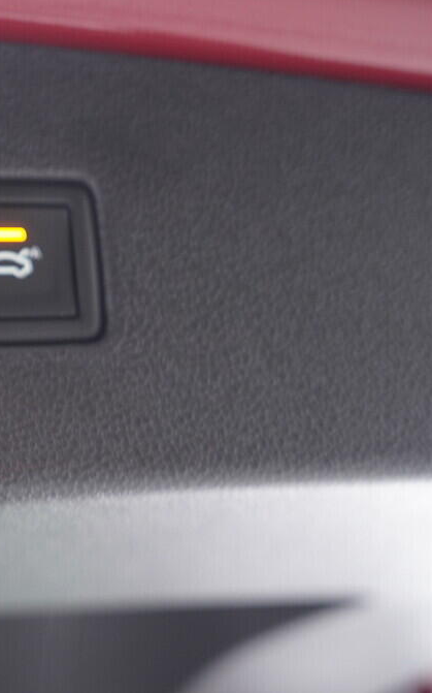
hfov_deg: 21.7
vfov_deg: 36.3
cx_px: -61
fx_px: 1056
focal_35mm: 56
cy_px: 341
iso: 640
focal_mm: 24
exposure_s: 1/40
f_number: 2.8
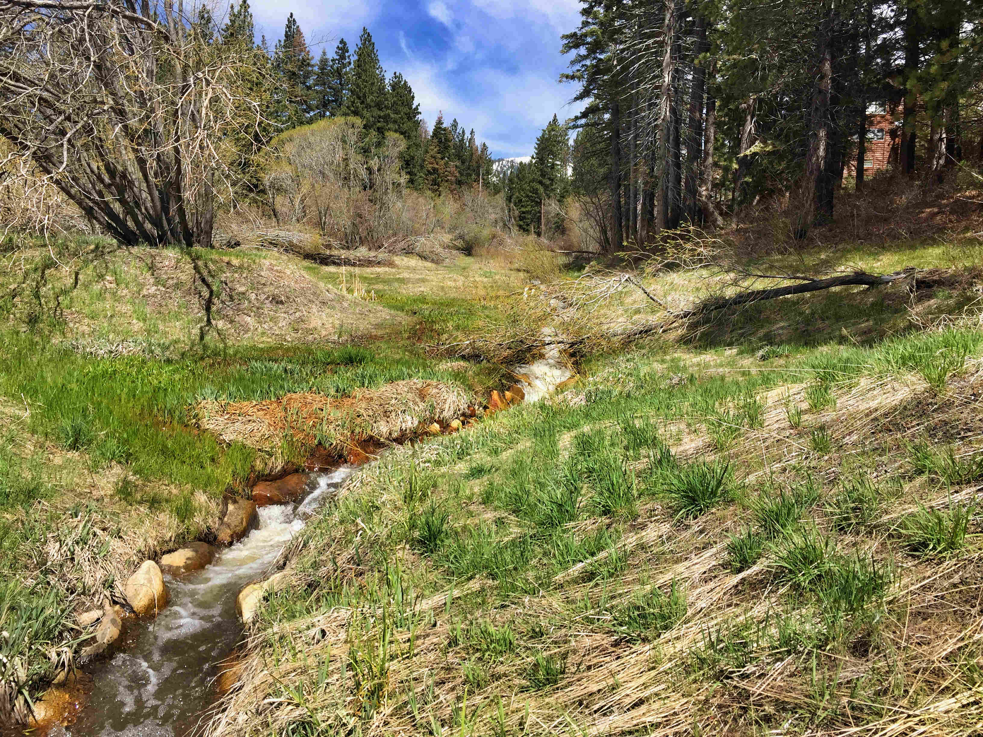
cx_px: 492
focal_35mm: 29
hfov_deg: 61.7
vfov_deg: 48.2
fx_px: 824
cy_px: 368
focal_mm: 4.15
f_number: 2.2
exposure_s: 1/1799
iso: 32
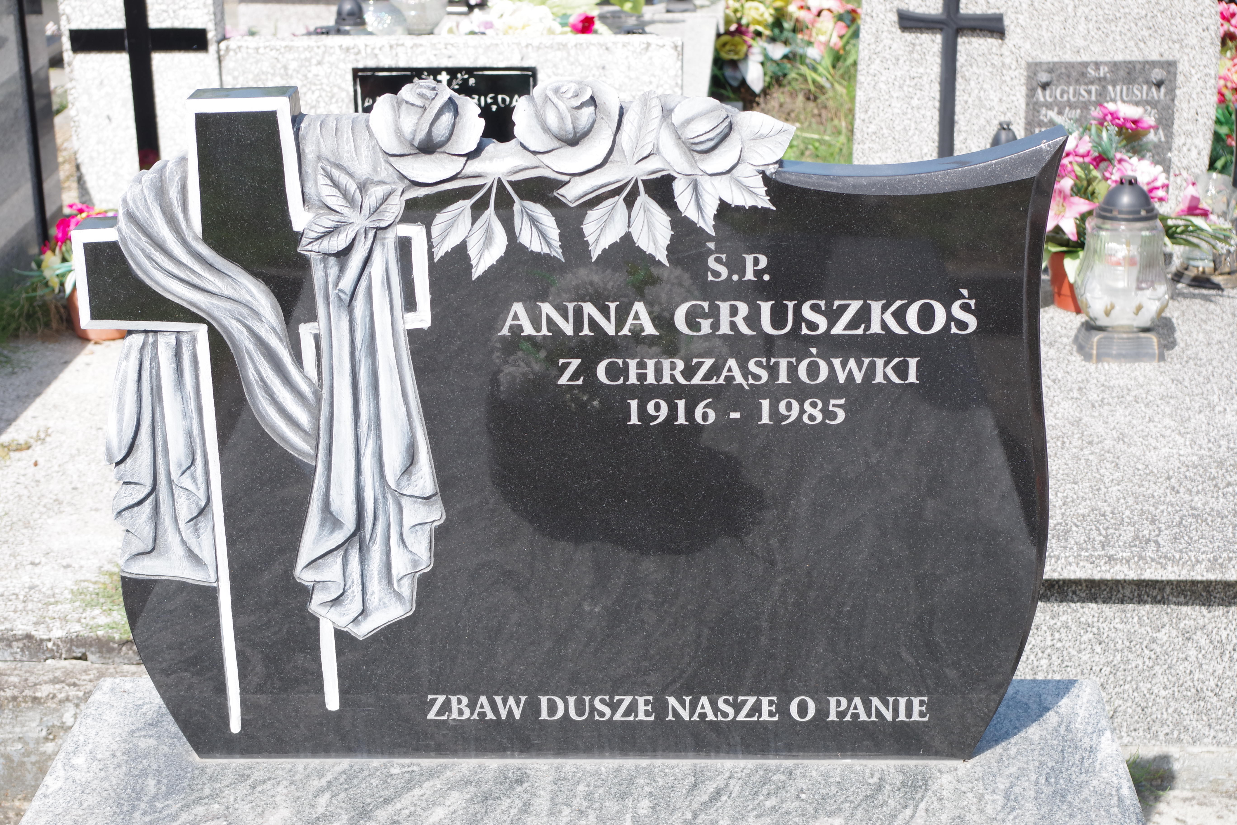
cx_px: 618
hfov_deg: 29.9
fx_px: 2319
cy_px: 412
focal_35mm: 68
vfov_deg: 20.2
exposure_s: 1/200
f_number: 8
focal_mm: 45
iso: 200
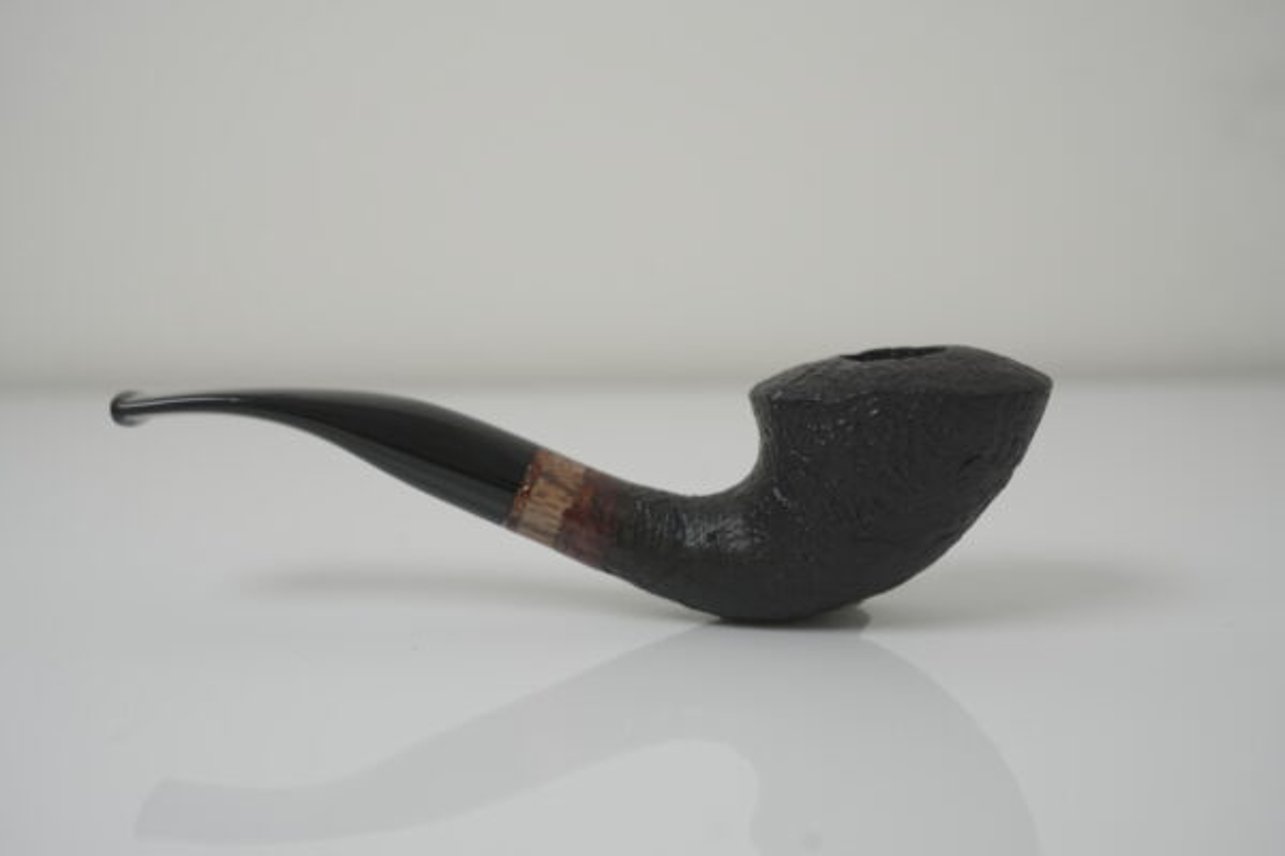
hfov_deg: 39.6
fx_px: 1785
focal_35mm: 50
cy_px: 428
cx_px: 642
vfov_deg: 27.0
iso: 500
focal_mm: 50
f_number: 5.6
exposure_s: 1/125
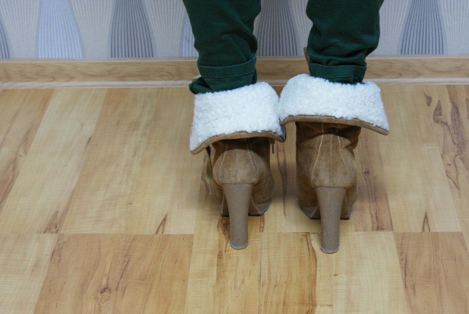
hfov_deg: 22.6
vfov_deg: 15.2
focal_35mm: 90
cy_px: 157
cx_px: 234
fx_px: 1174
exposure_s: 1/10
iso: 400
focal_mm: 60
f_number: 5.6
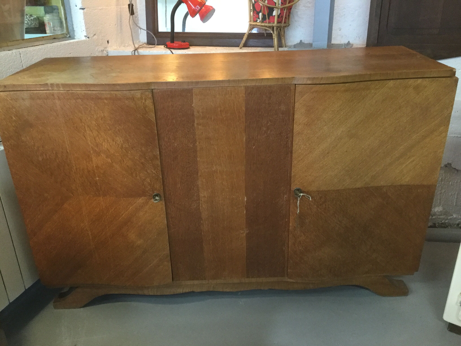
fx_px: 413
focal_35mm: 31
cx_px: 230
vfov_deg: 45.4
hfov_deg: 58.4
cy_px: 173
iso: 200
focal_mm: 3.3
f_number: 2.4
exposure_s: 1/20
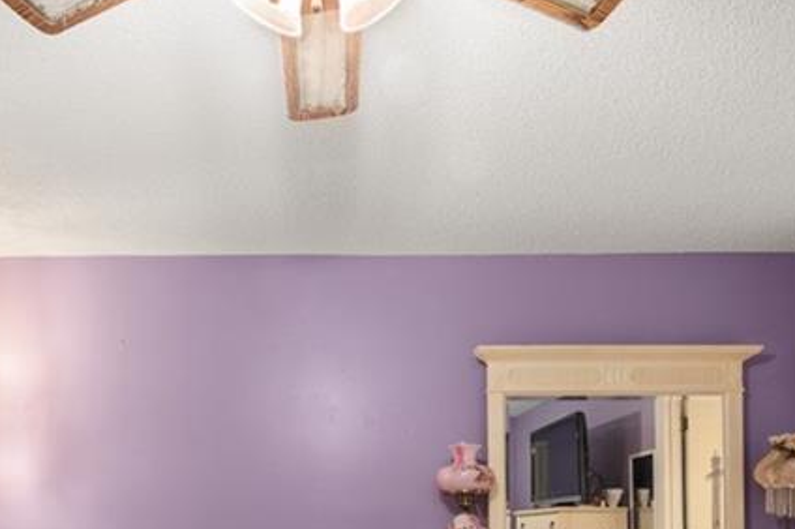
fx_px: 640
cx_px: 341
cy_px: 544
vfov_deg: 39.0
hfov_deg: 63.4
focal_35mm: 29
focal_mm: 12
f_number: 11
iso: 400
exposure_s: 1/1.25
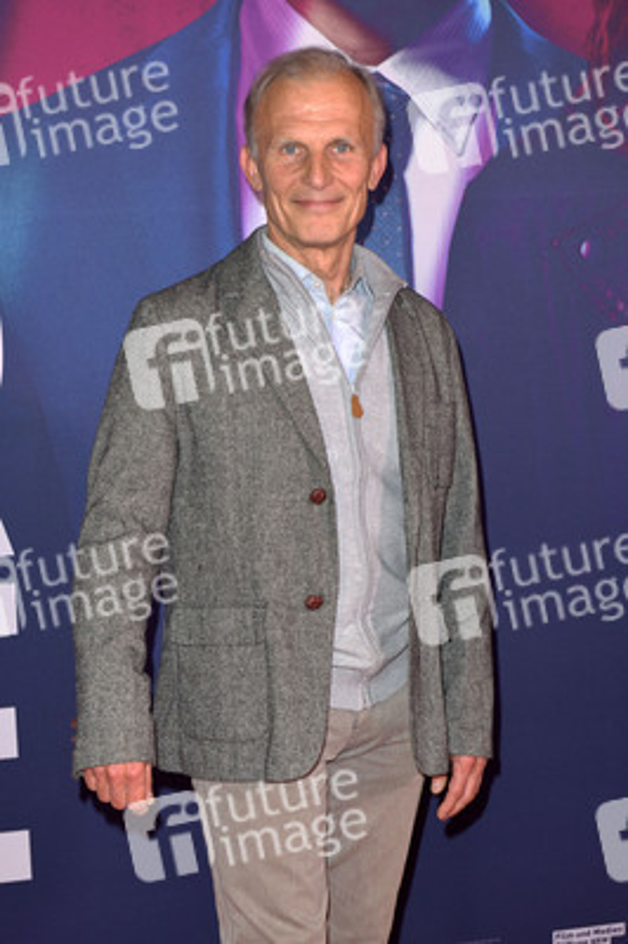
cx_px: 314
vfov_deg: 28.9
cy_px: 472
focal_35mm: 70
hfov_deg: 19.4
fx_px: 1835
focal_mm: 70
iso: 800
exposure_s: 1/200
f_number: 5.6
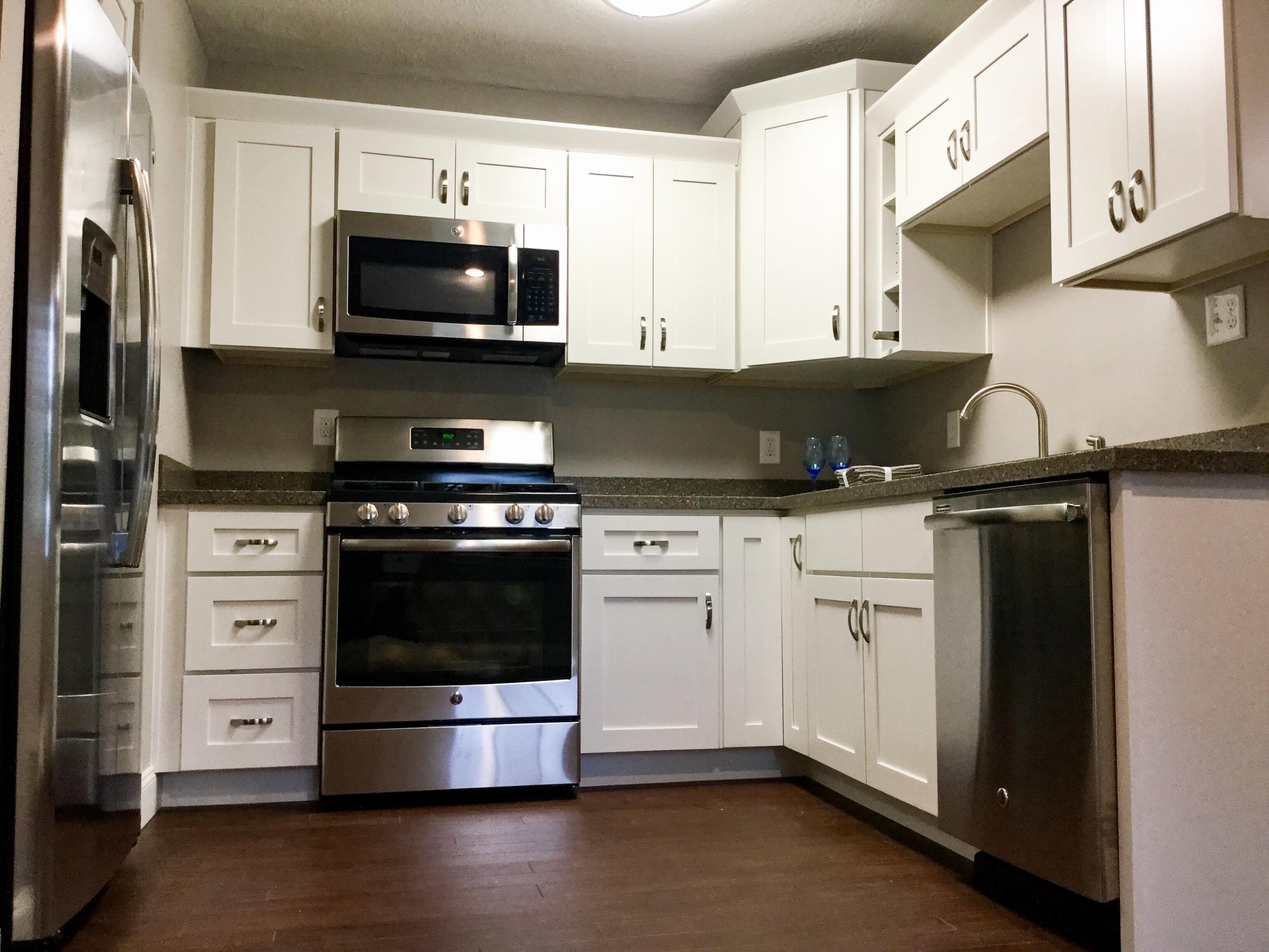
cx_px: 634
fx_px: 1136
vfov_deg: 45.4
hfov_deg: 58.4
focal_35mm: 31
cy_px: 476
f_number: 2.4
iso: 64
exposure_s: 1/30
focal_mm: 3.3
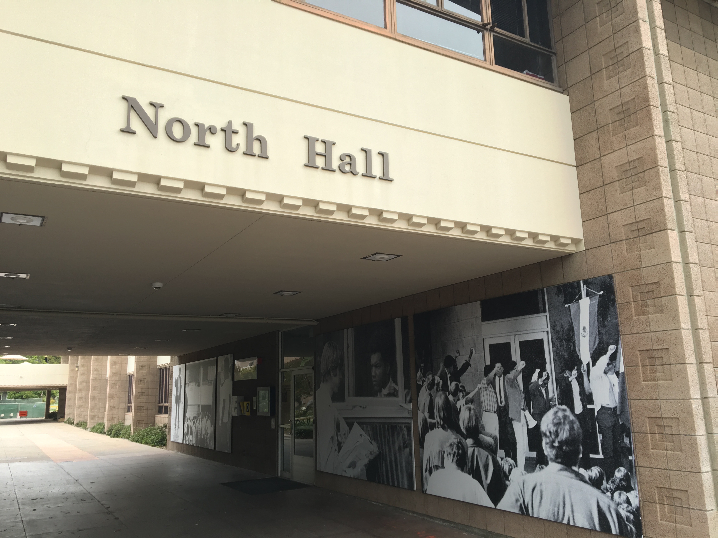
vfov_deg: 48.2
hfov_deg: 61.7
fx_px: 602
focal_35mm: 29
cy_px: 269
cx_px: 359
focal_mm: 4.15
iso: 25
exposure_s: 1/120
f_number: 2.2
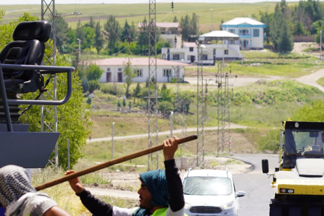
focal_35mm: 307
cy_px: 202
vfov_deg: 4.5
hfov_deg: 6.7
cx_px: 269
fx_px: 2764
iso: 100
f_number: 5
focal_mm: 105
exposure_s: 1/400
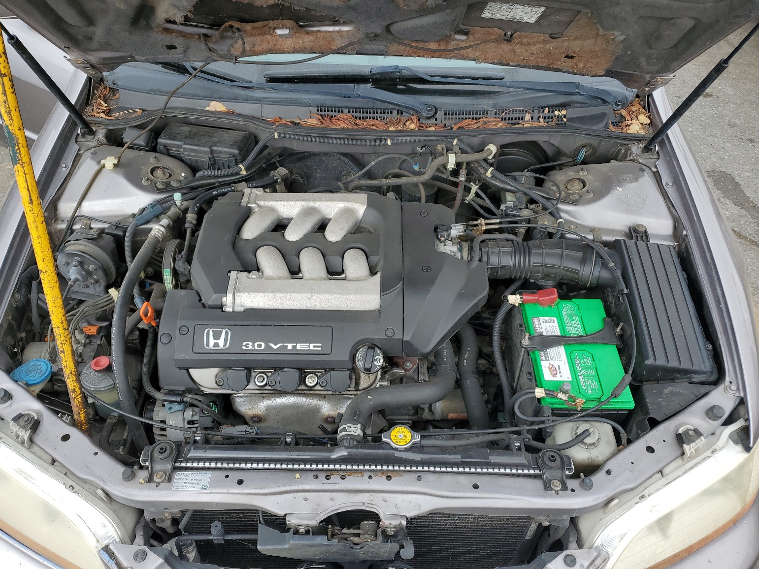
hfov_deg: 65.3
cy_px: 283
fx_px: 592
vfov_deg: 51.4
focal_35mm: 27
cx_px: 376
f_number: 1.5
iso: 50
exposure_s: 1/833
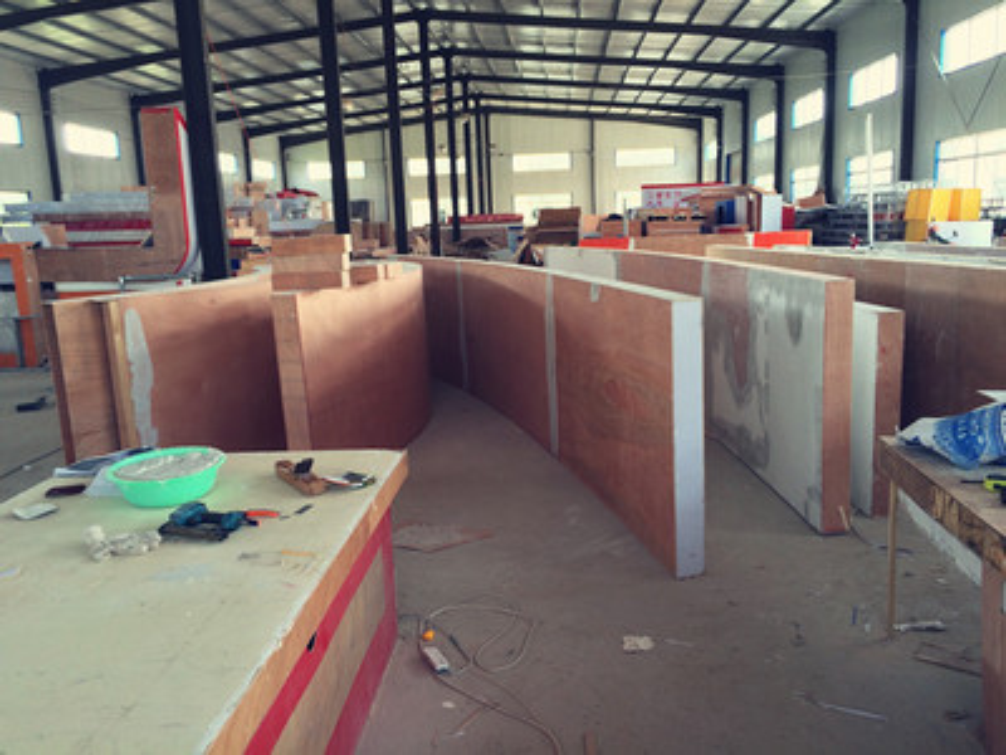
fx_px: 843
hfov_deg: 61.7
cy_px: 378
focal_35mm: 29
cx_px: 503
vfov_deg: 48.2
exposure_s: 1/40
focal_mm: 4.15
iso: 32
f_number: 2.2
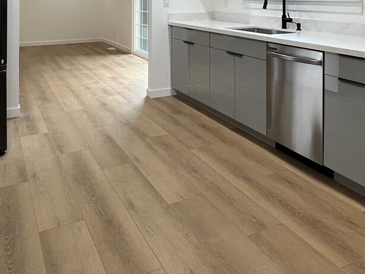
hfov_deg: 53.6
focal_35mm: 34
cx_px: 218
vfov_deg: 37.0
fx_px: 359
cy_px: -5
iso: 125
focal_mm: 1.57
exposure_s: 1/120
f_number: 1.8
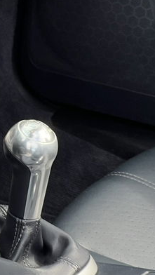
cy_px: 47
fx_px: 1597
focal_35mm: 219
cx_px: -156
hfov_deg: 5.4
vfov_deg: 9.8
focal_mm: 9
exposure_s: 1/135
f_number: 2.8
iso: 32
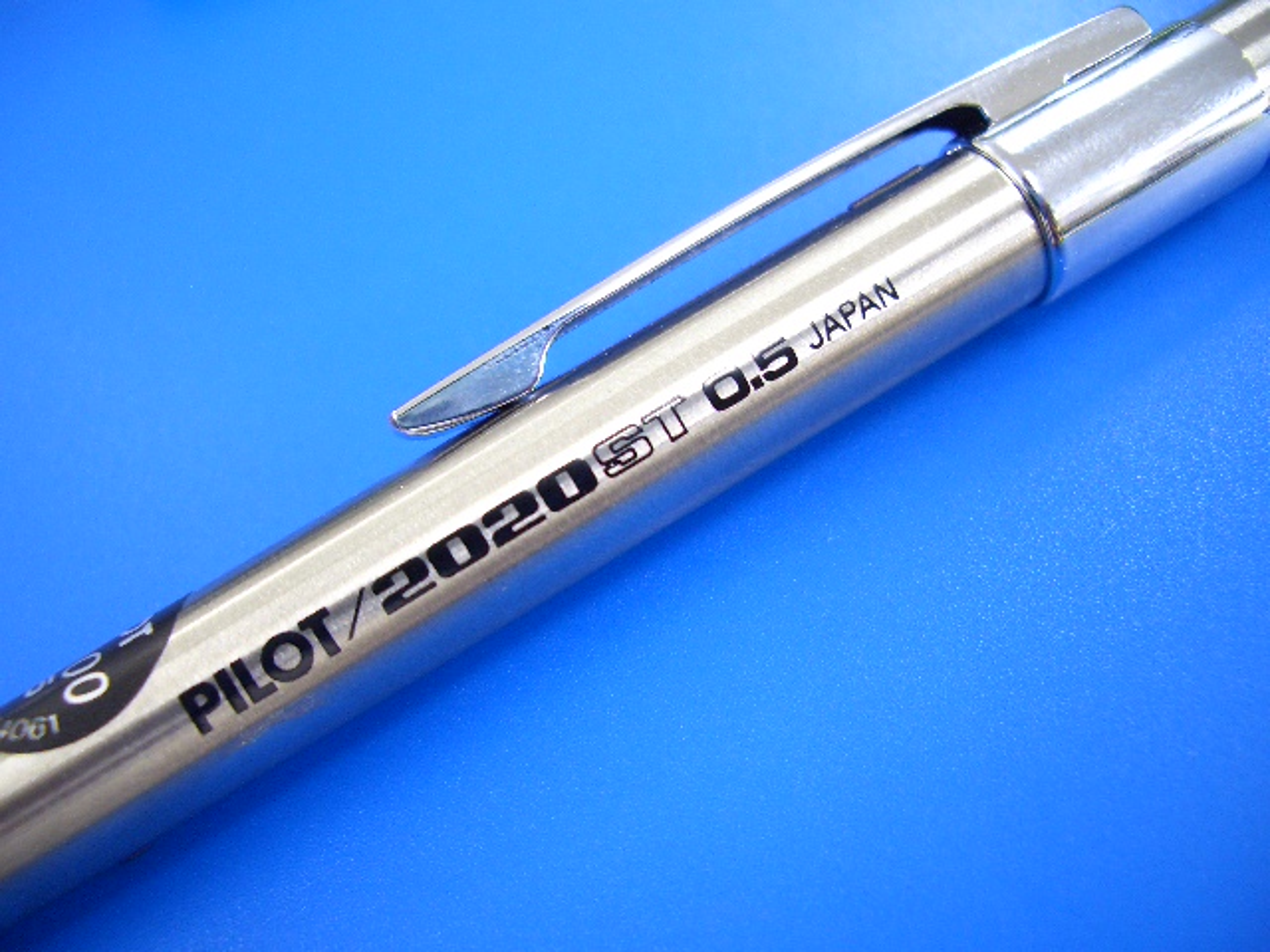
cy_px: 476
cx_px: 635
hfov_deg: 52.6
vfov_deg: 40.7
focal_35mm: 35
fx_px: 1284
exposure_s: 1/8
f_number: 2.6
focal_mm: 5.8
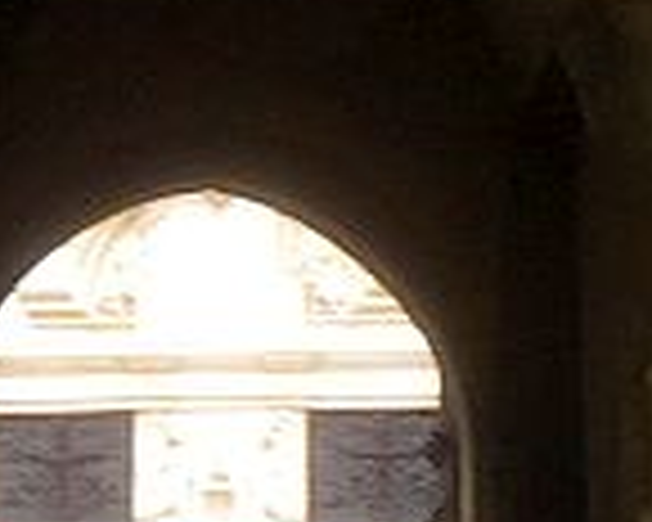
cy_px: 245
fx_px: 4014
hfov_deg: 9.2
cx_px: -130
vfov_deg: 7.4
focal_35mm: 208
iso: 32
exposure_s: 1/50
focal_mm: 4.15
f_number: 2.2
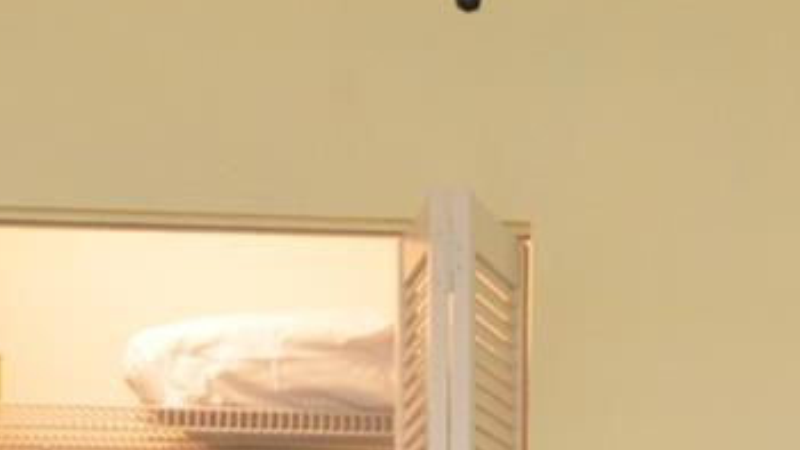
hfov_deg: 24.5
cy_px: 826
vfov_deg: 12.7
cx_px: 585
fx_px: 1825
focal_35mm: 86
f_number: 4
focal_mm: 12
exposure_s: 1/60
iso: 560
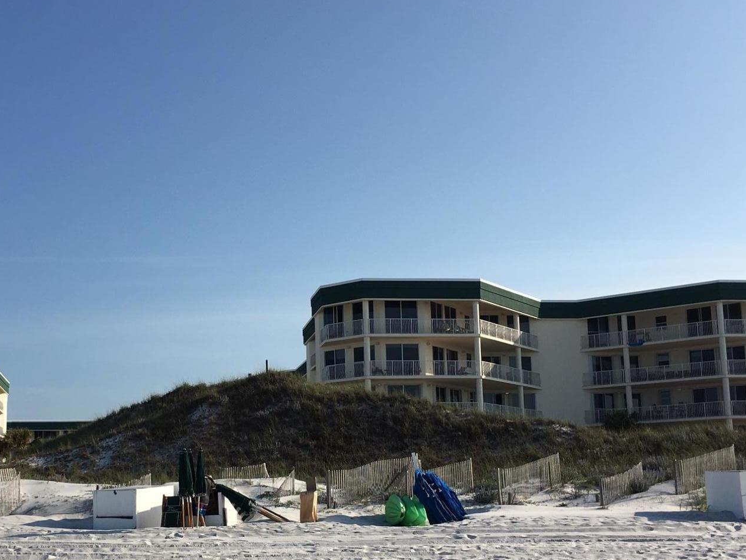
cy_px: 387
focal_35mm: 46
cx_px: 264
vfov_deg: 31.2
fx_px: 991
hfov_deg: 40.8
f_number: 2.2
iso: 25
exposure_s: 1/2262
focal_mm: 4.15
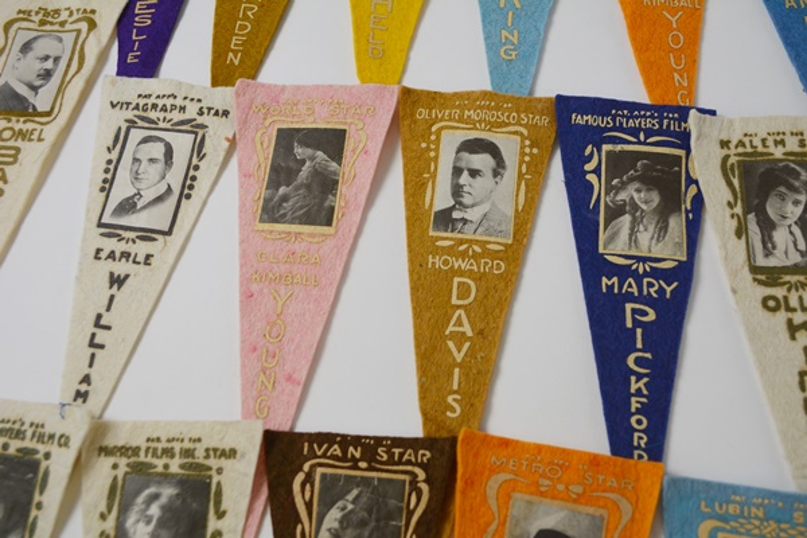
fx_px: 740
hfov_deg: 57.2
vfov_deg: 40.0
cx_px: 404
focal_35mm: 33
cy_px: 269
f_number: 6.3
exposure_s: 1/160
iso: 200
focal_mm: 22
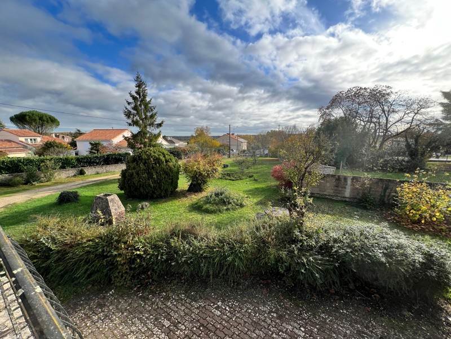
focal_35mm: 13
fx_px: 169
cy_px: 170
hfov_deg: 106.2
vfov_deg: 89.9
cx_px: 226
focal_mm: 1.57
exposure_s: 1/752
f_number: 1.8
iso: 32
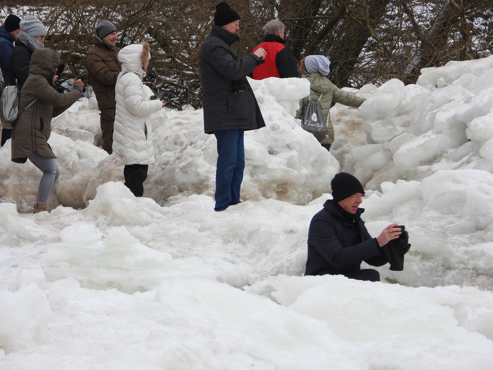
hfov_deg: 6.2
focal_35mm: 320
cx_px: 246
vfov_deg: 4.6
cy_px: 185
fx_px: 4557
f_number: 4.5
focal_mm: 57.5
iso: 100
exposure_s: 1/250
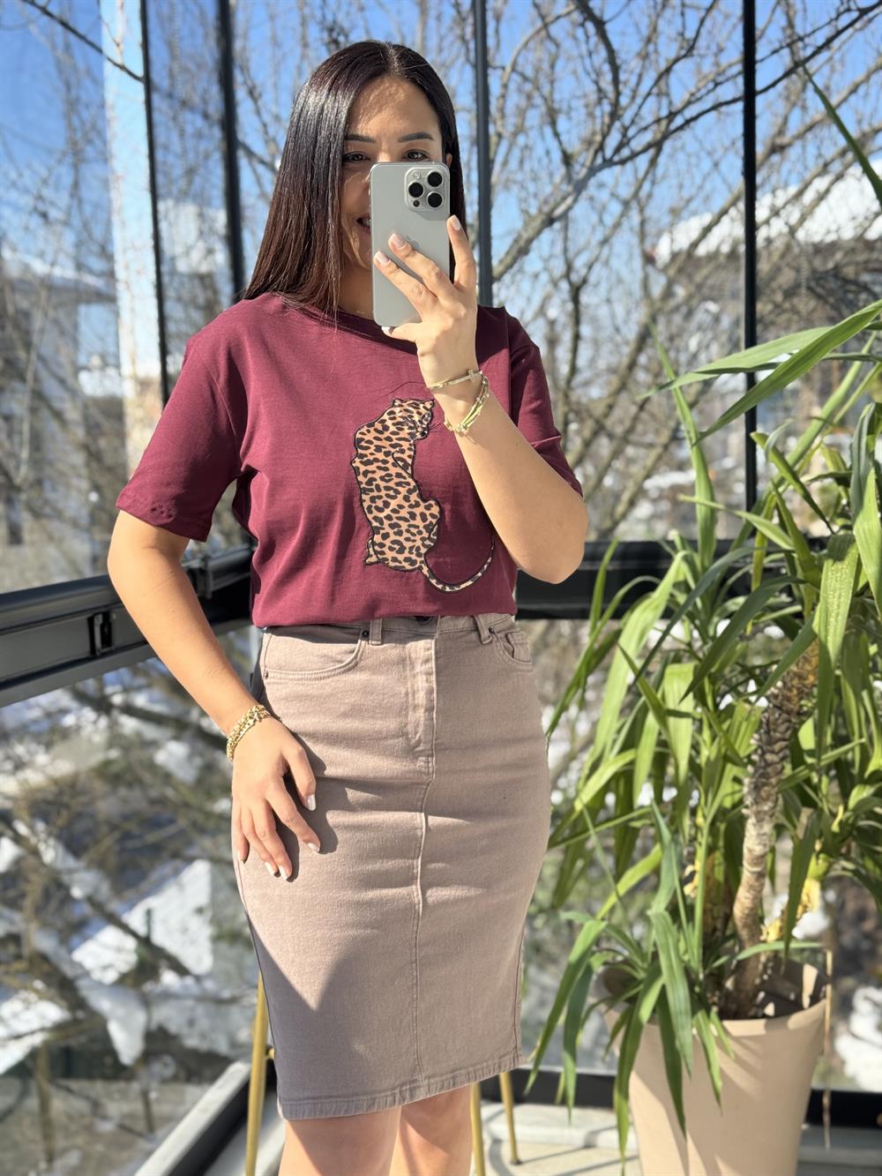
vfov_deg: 39.7
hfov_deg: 30.3
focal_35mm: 48
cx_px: 441
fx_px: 1630
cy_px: 588
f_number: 1.78
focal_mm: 6.76
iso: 64
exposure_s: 1/685
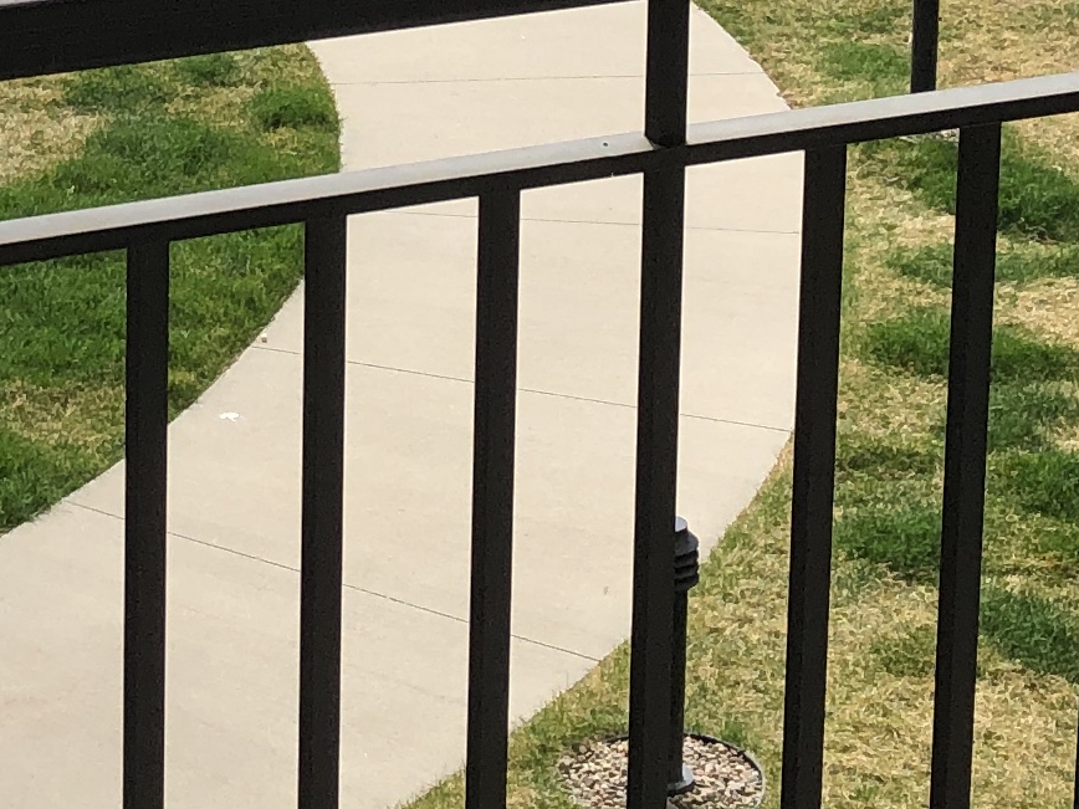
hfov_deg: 15.1
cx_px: 333
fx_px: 4052
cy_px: -311
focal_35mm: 130
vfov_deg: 11.1
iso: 20
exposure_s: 1/917
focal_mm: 3.99
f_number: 1.8
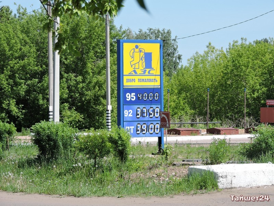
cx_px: 137
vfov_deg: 8.0
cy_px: 103
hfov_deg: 10.7
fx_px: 1464
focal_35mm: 185
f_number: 4.6
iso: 110
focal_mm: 33
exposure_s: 1/500
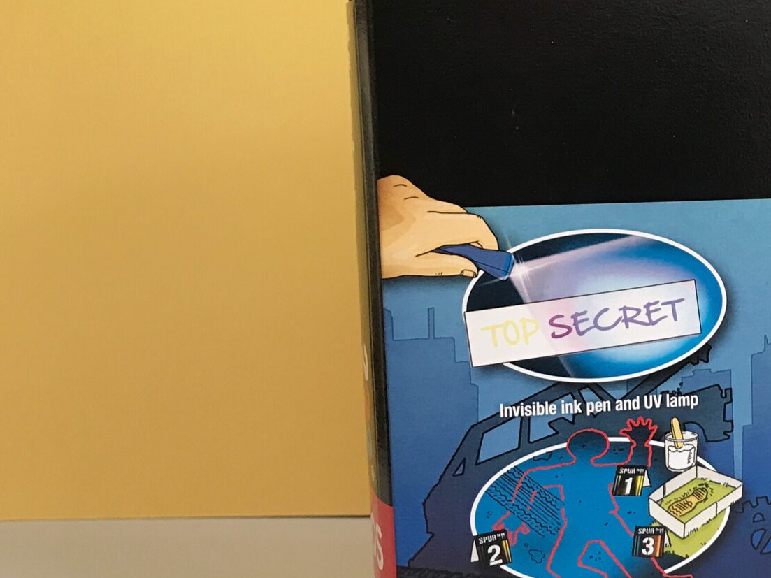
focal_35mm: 65
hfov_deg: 27.1
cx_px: 865
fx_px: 1448
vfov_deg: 22.6
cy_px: 243
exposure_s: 1/20
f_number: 1.8
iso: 32
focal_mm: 3.99
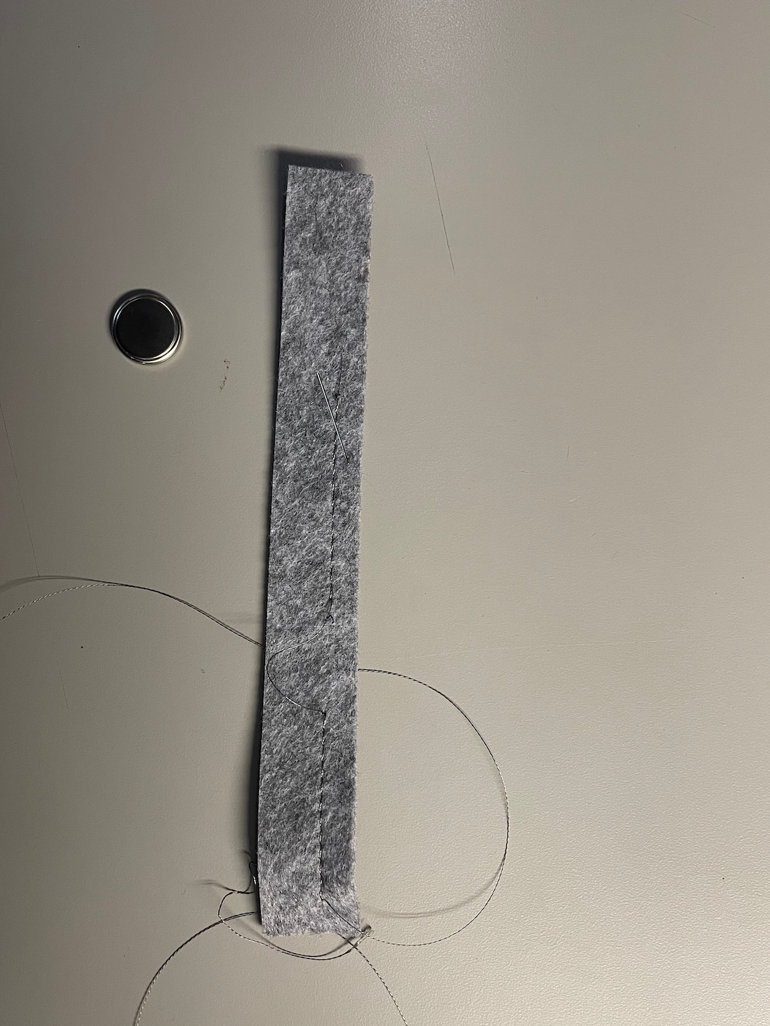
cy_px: 549
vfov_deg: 58.3
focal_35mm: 31
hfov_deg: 45.3
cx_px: 321
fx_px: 919
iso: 200
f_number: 1.6
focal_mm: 4.2
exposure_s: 1/60
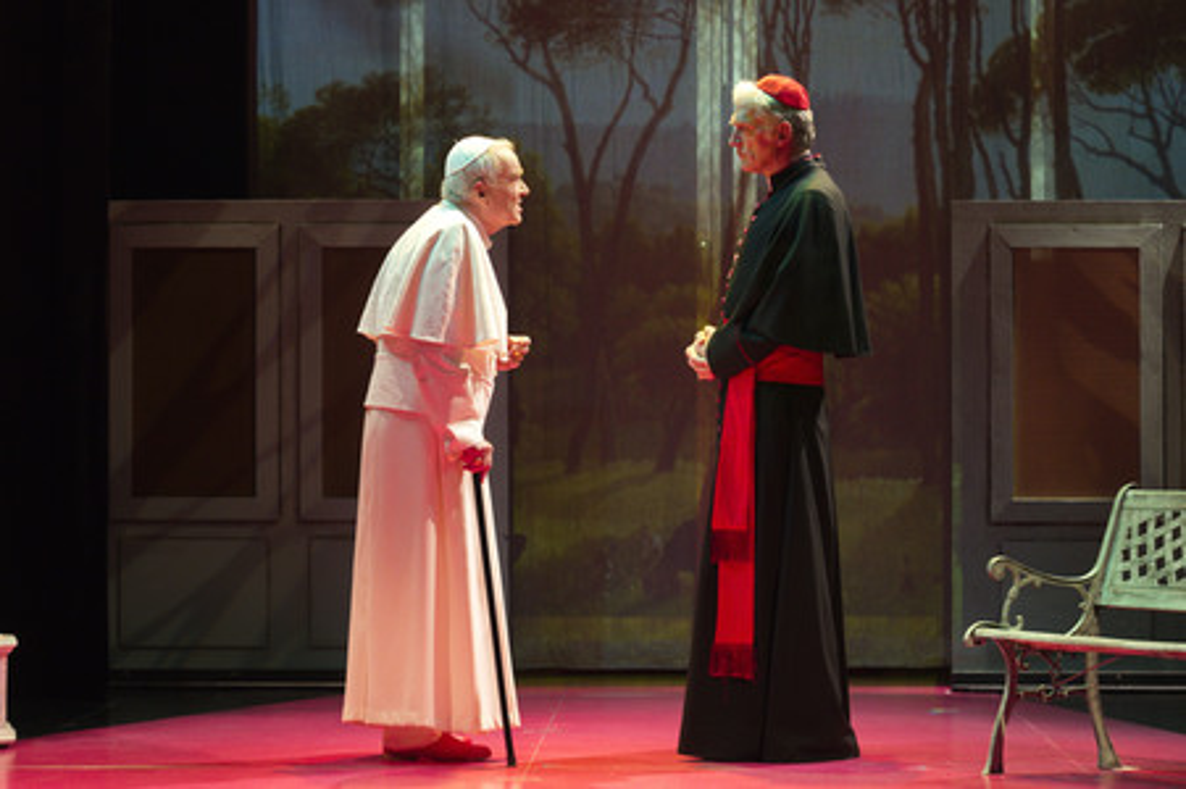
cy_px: 394
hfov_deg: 23.7
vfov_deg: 15.9
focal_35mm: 86
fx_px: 2831
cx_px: 593
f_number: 5
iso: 1600
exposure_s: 1/200
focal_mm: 86
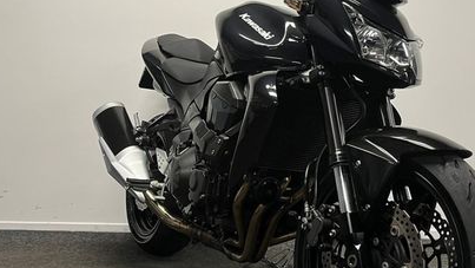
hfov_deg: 45.2
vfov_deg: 26.5
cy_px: 128
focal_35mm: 45
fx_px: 567
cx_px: 286
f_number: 1.6
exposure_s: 1/50
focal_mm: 5.1
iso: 80
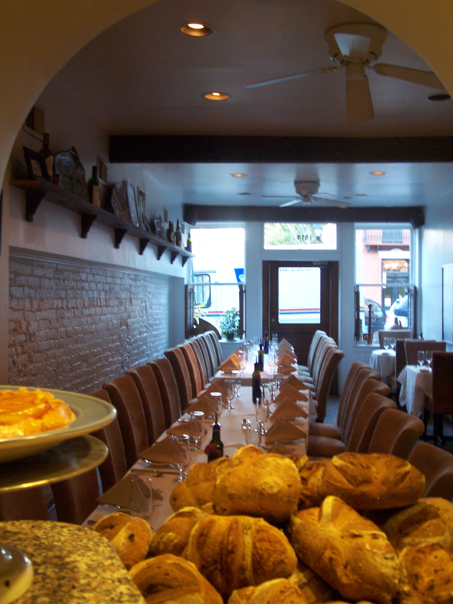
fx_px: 698
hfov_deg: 36.0
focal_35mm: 40
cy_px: 303
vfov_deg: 46.8
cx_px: 225
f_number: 3.4
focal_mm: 8
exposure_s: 1/8
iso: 200
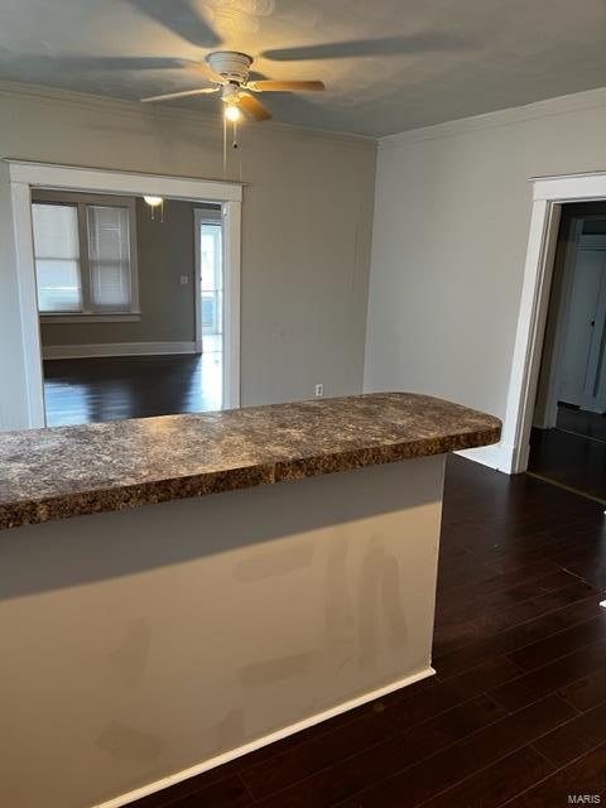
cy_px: 404
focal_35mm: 26
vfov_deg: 67.3
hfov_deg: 53.1
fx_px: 607
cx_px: 303
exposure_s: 1/60
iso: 160
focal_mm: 5.7
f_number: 1.5
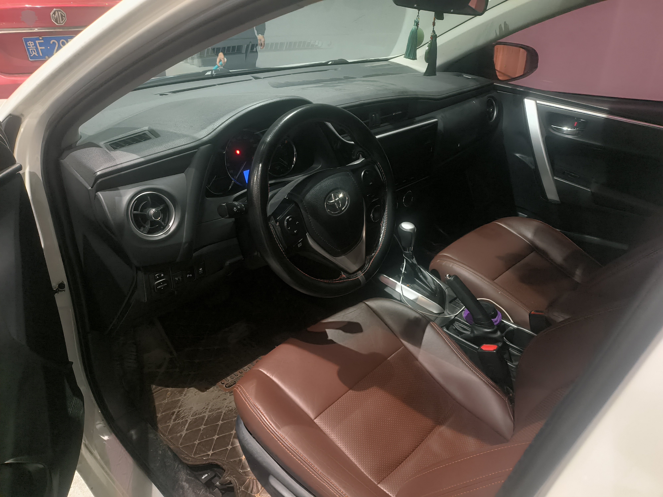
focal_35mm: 25
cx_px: 332
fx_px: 479
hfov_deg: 69.4
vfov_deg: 54.9
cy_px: 248
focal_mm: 4.71
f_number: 1.79
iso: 1304
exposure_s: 1/50
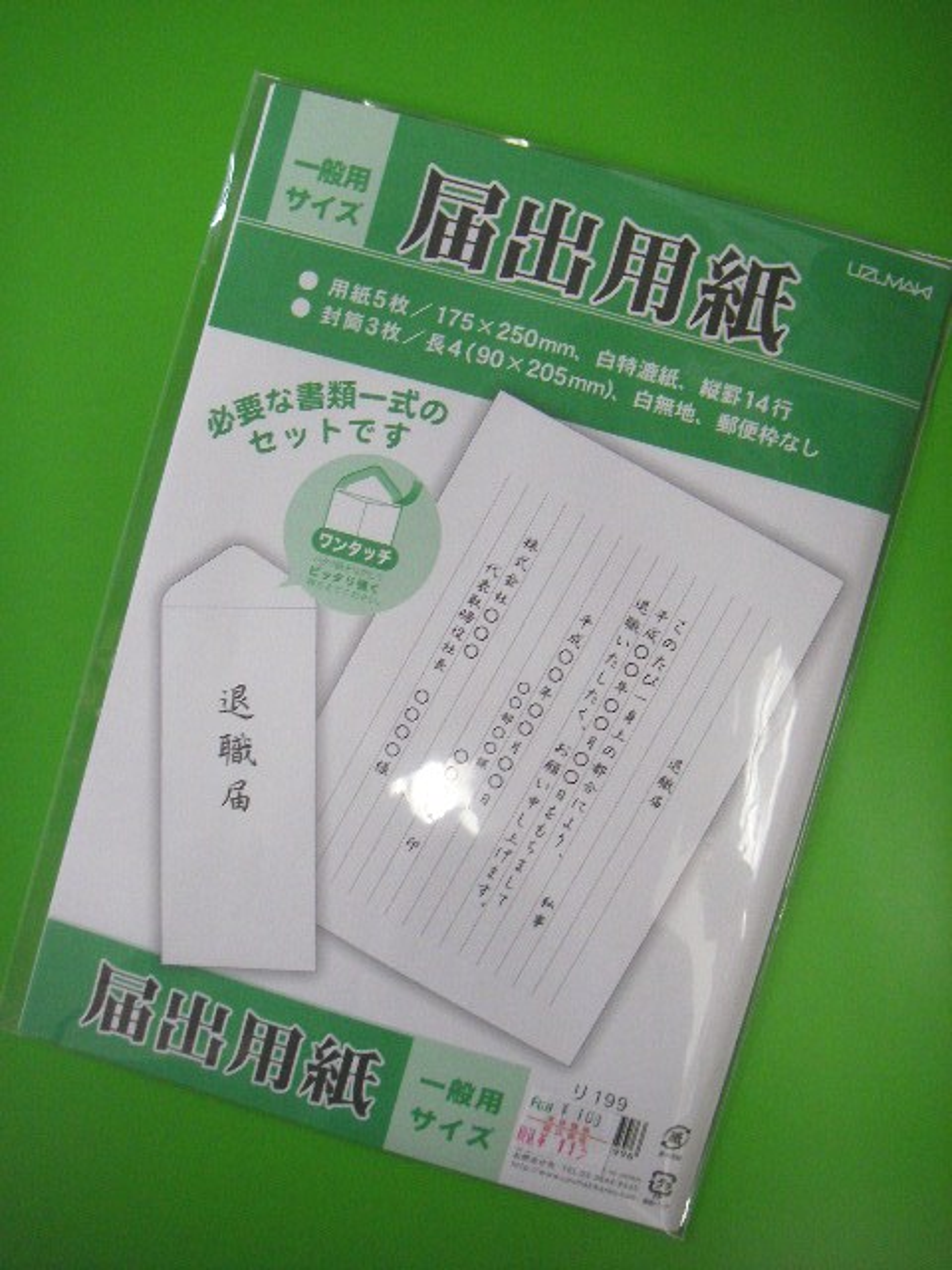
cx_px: 476
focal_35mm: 38
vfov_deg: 49.0
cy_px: 635
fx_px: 1393
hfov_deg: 37.7
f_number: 3.3
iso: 250
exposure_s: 1/50
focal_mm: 6.3
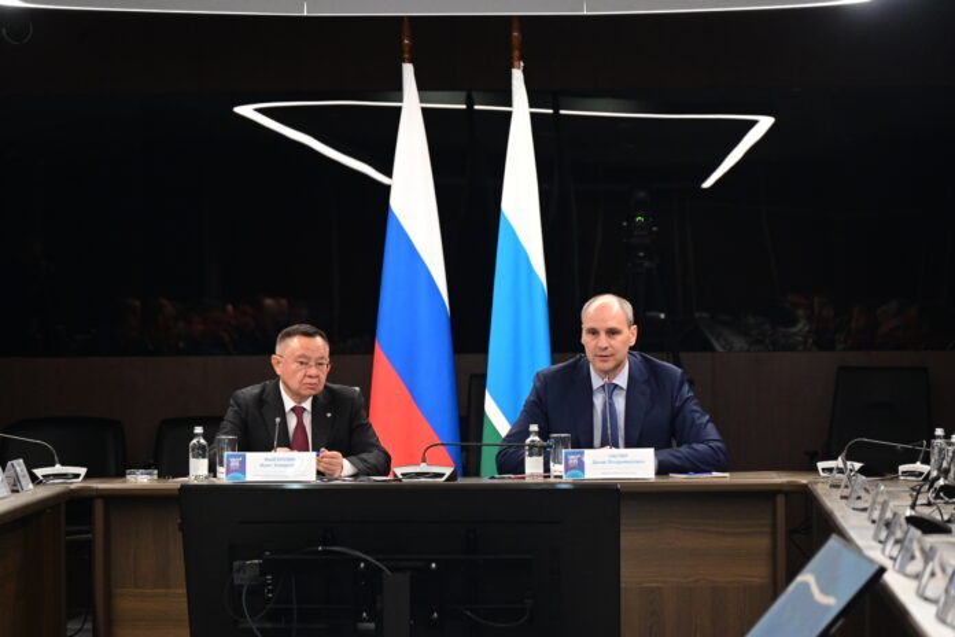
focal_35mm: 200
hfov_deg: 10.3
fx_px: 5305
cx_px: 478
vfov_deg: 6.9
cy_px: 318
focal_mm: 200
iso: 5000
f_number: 6.3
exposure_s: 1/125
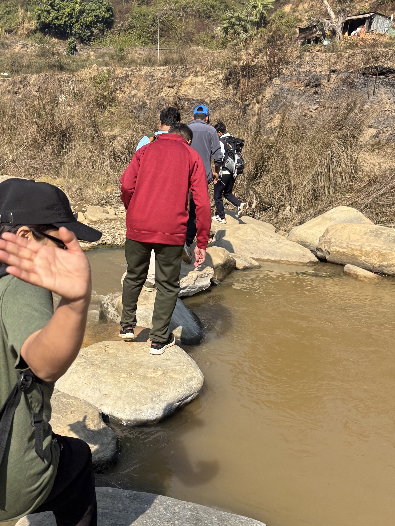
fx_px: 593
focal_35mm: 39
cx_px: 139
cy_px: 321
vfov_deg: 47.5
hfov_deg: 36.5
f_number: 1.6
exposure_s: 1/2451
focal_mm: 5.96
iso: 50
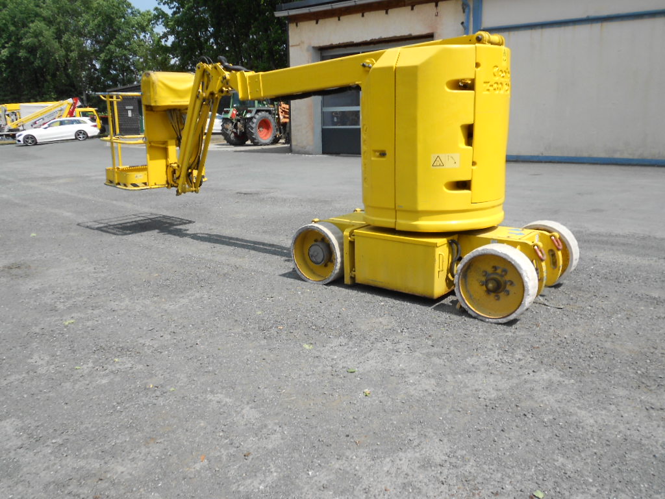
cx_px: 332
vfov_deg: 48.2
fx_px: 557
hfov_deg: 61.7
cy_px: 250
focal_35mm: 29
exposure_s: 1/800
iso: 80
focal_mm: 5.1
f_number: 3.4
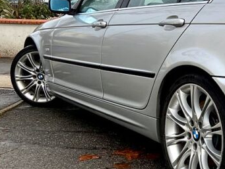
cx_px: 261
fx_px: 397
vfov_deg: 23.8
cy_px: 45
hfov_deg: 28.1
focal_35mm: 61
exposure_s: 1/529
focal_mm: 4.25
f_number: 1.8
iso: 32
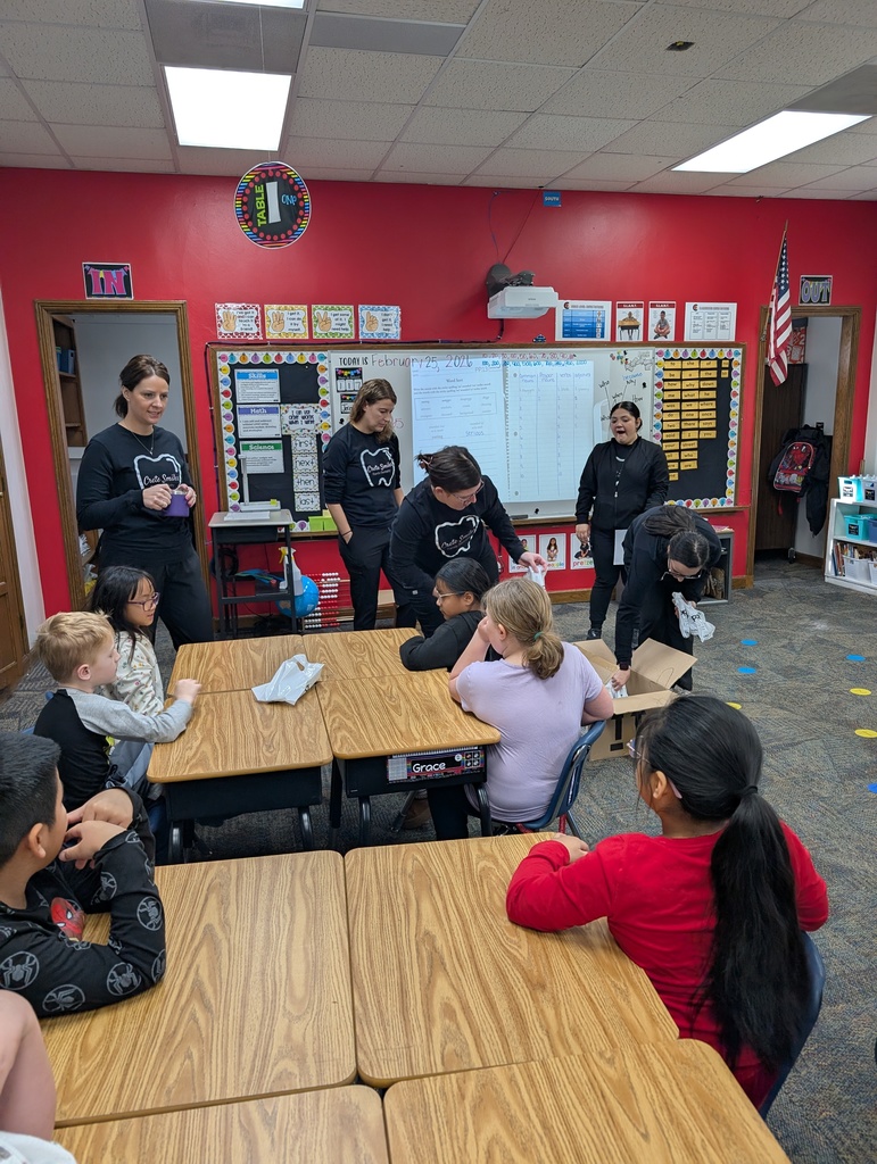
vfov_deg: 71.5
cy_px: 582
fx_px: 809
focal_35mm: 24
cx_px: 438
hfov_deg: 56.9
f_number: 1.68
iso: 98
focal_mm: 6.9
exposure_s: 1/120
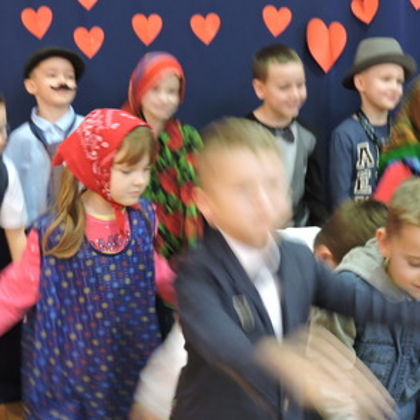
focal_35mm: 84
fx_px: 1153
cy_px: 209
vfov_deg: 20.6
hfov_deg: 20.6
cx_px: 199
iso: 800
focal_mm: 12.5
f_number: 3.9
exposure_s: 1/13
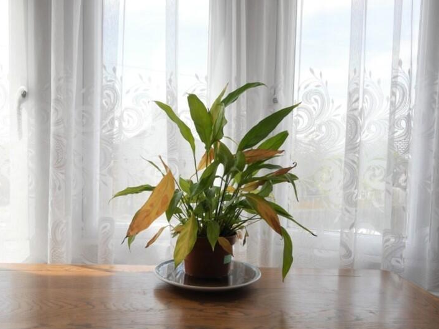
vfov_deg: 48.2
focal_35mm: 29
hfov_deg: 61.6
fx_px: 368
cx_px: 205
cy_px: 179
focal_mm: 10
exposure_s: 1/200
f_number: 5.6
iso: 200
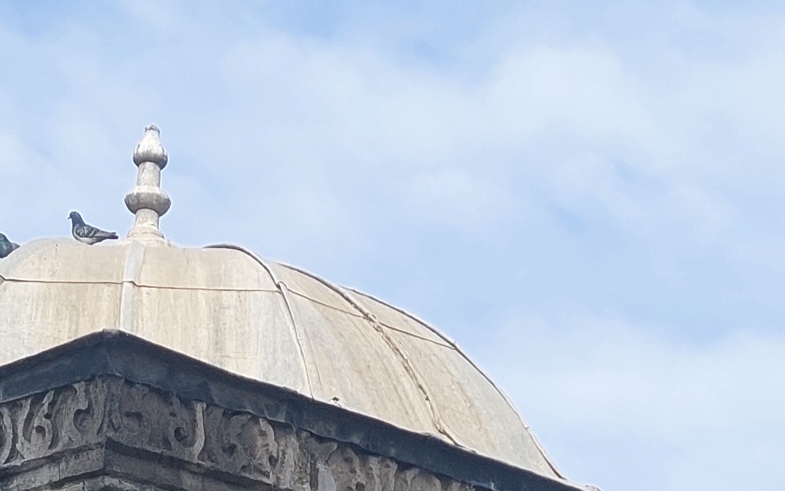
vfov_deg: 12.3
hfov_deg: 21.2
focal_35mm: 96
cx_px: 102
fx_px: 2054
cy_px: 918
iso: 40
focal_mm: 5.23
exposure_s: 1/1087
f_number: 1.8
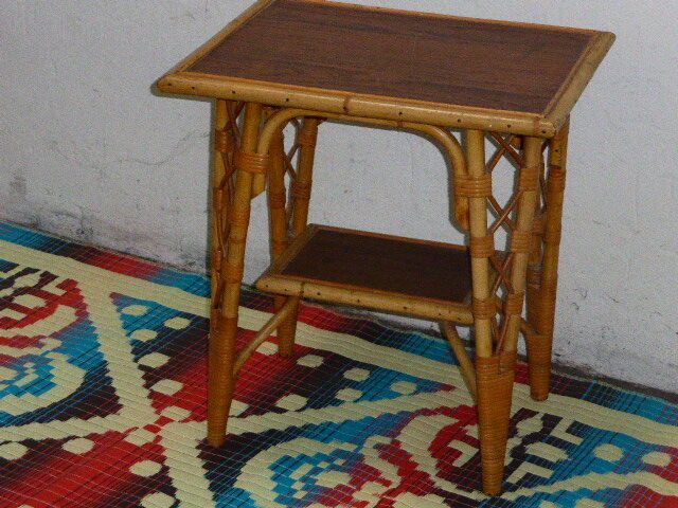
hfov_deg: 18.9
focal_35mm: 104
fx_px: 2037
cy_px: 254
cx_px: 339
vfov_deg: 14.2
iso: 800
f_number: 5.3
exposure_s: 1/60
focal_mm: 17.1
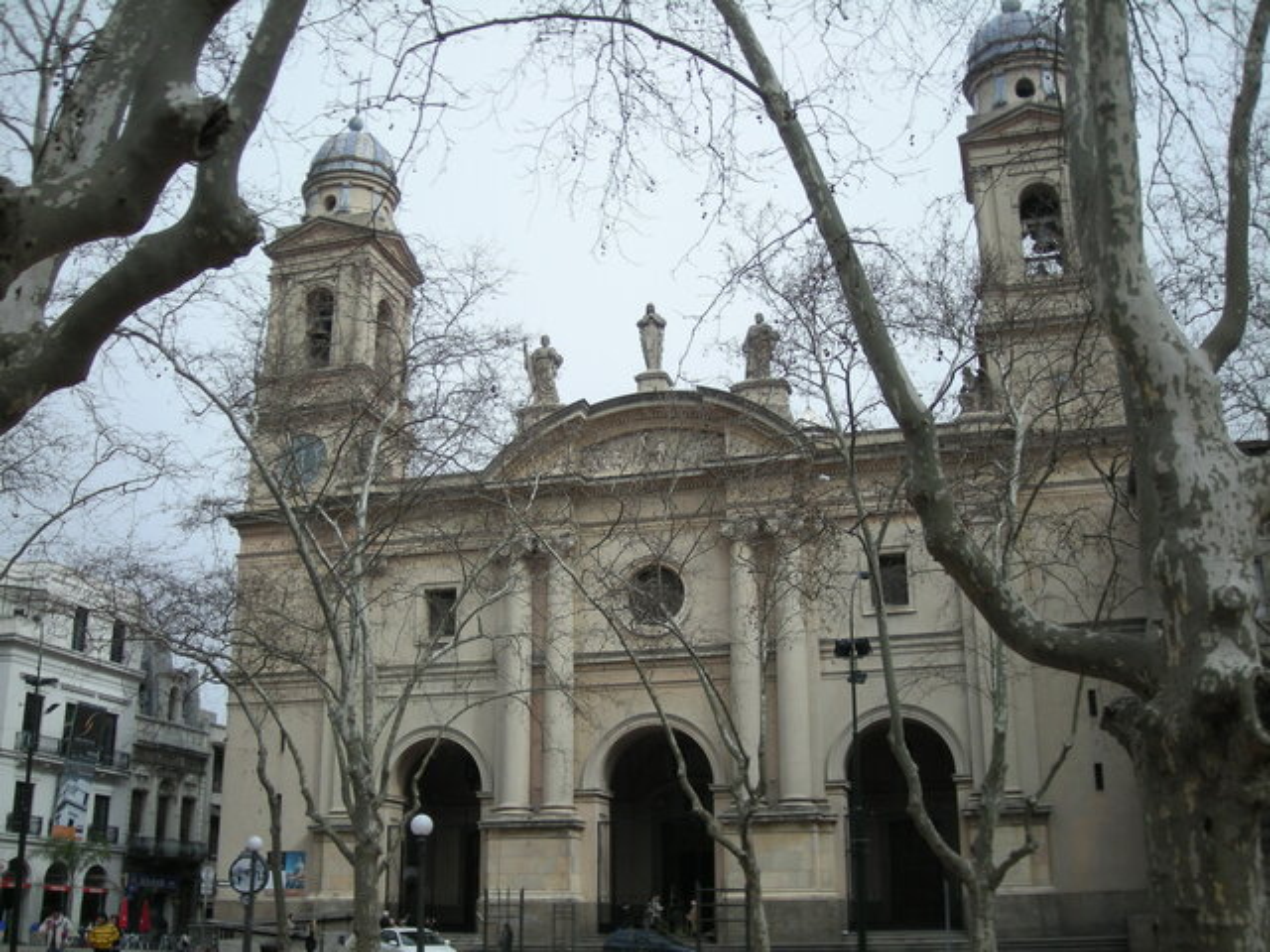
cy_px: 476
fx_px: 1284
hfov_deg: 52.6
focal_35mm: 35
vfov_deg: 40.7
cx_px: 635
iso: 50
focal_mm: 5.7
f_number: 5.7
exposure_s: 1/220
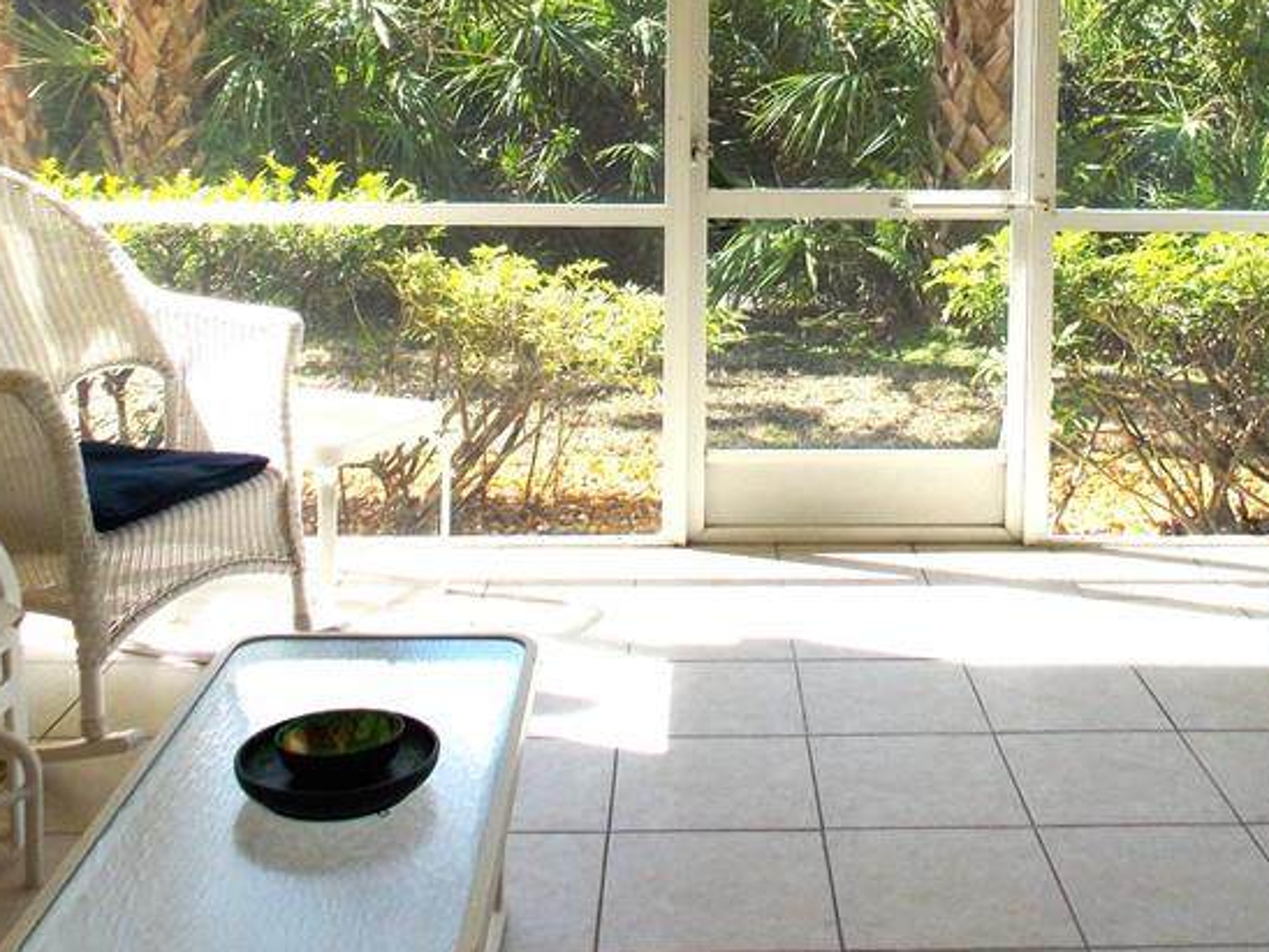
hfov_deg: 43.7
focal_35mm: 43
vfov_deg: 32.3
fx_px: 1576
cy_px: 139
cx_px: 748
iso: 80
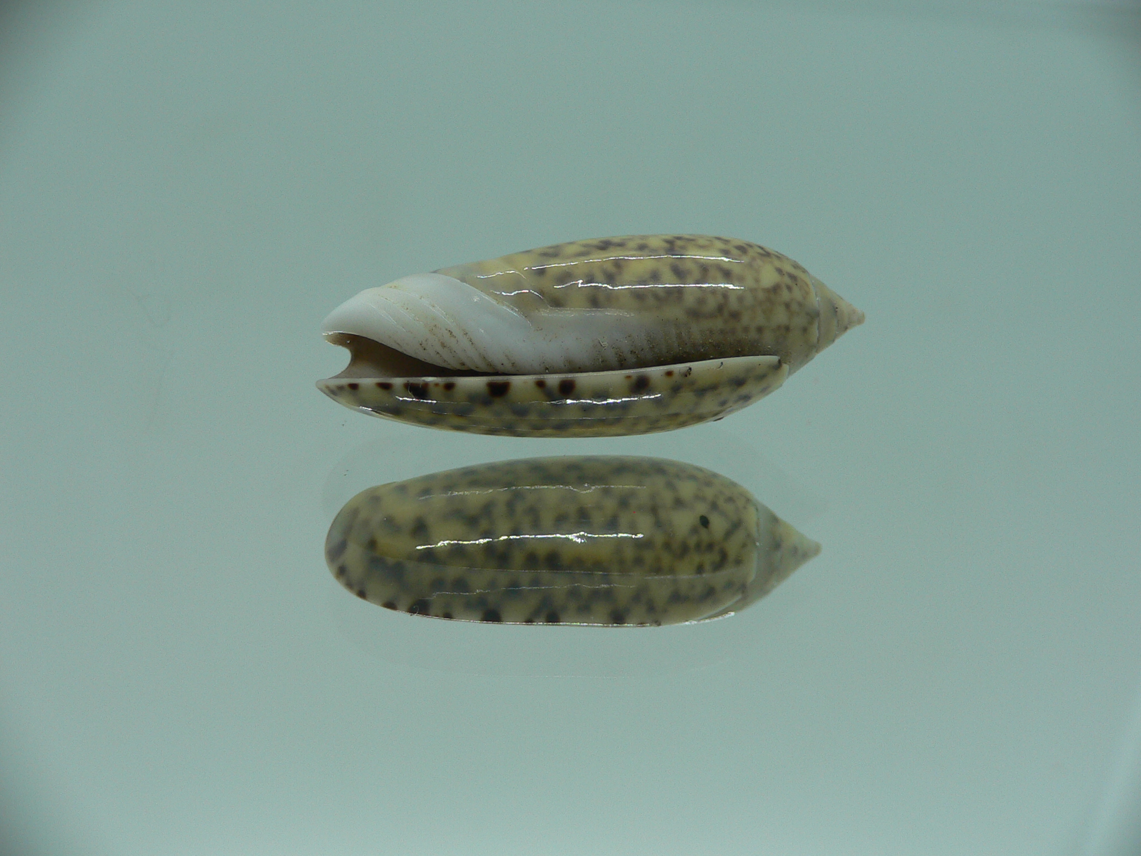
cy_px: 428
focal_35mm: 35
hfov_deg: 52.6
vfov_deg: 40.7
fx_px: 1154
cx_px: 570
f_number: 2.8
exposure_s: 1/60
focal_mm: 4.6
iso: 80
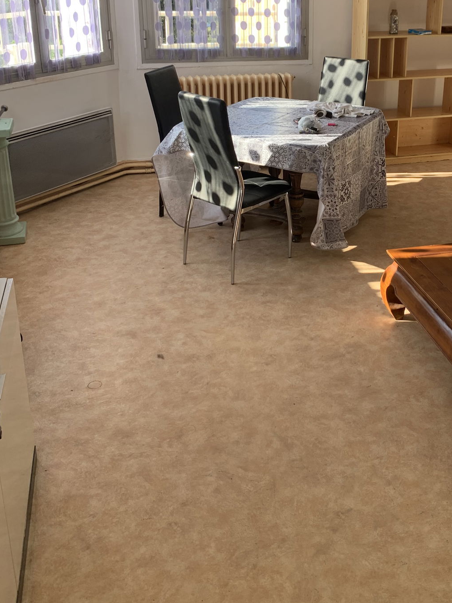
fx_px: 714
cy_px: 195
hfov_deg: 34.6
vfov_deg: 45.0
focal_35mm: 41
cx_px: 319
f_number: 1.8
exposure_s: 1/137
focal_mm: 4.25
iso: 25
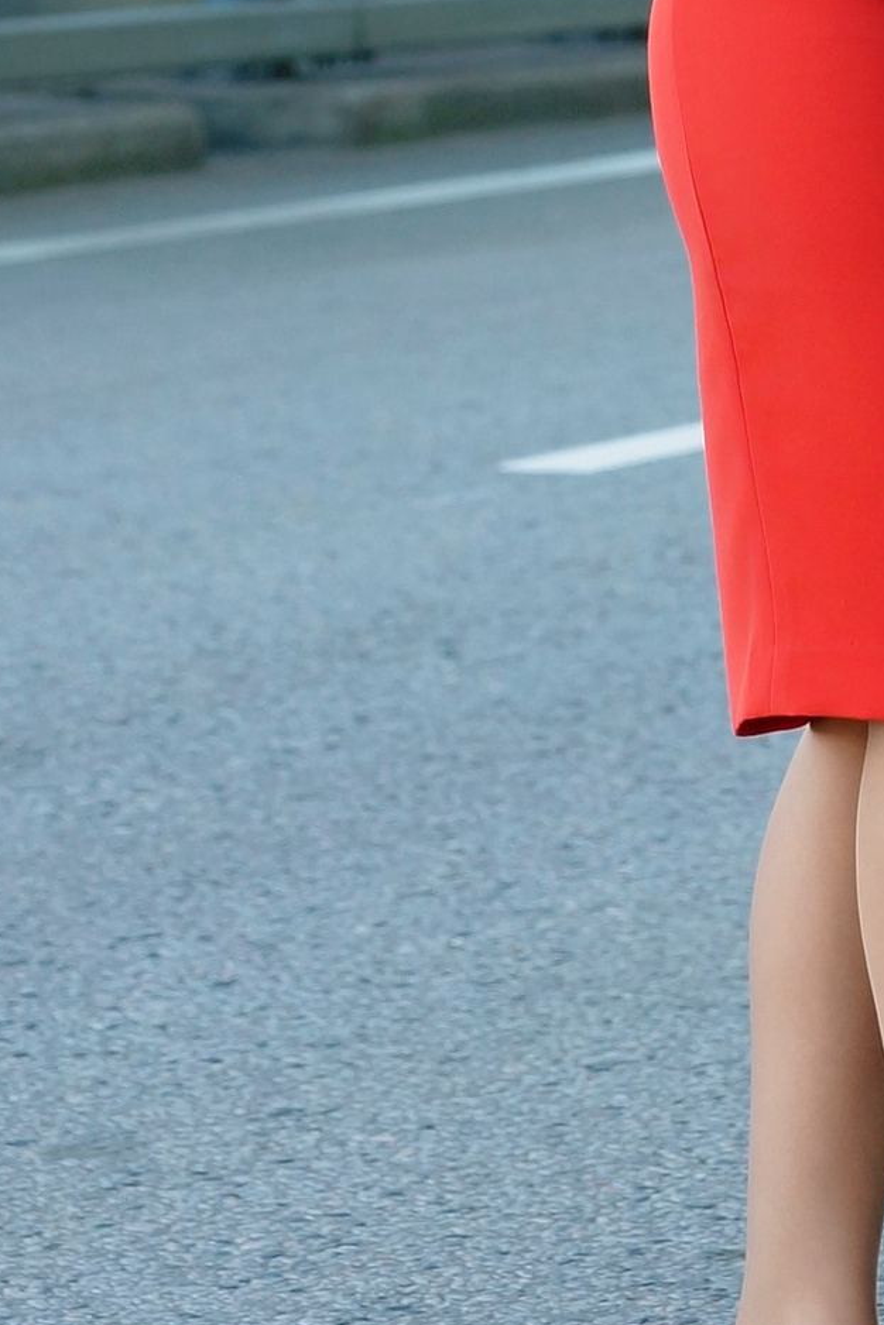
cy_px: -507
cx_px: 1075
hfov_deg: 7.4
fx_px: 6777
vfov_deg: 10.9
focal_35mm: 184
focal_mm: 45
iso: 500
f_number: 3.5
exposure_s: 1/125
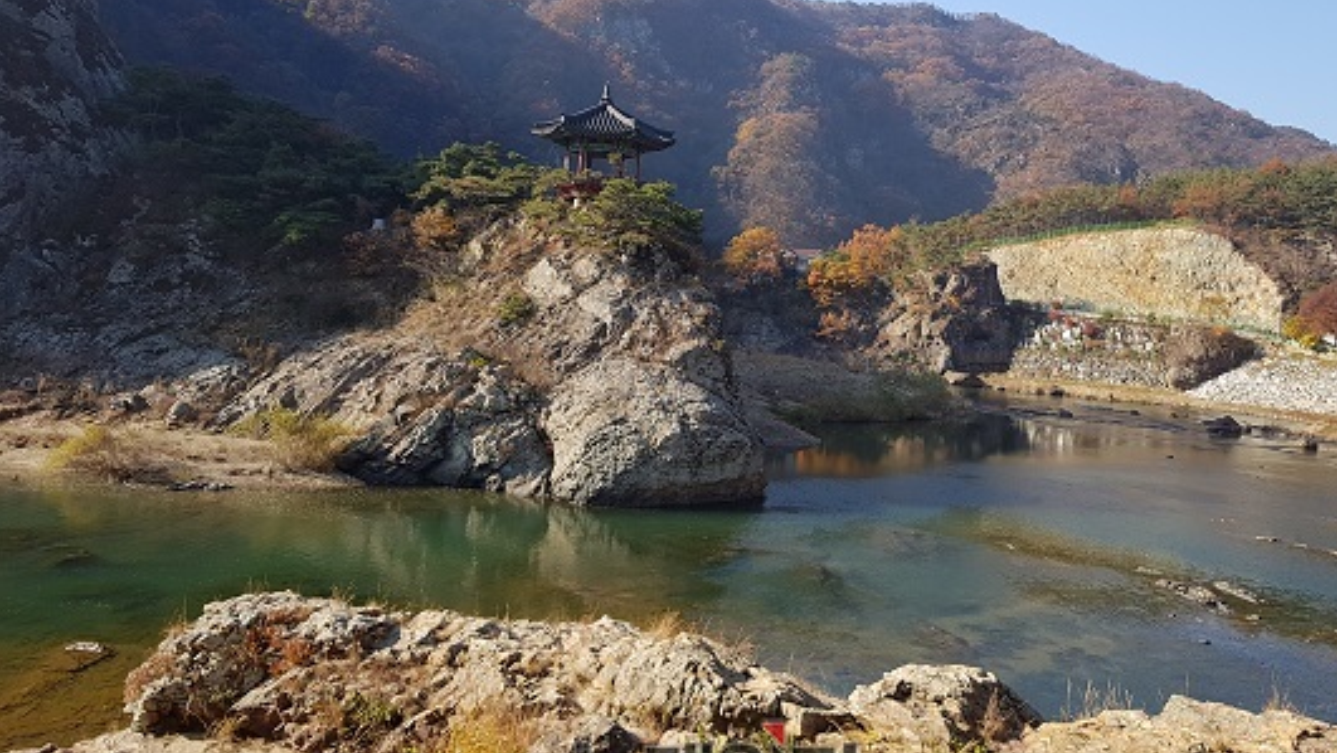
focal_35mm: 32
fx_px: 1135
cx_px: 713
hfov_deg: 61.0
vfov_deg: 36.6
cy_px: 297
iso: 40
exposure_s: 1/1024
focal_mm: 4.2
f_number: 1.7
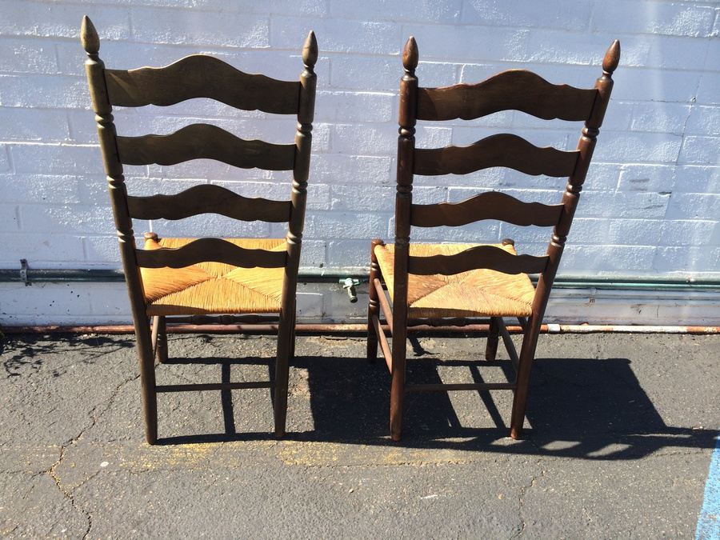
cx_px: 360
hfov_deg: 60.0
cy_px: 270
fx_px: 624
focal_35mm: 30
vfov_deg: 46.8
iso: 32
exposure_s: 1/912
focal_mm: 4.12
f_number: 2.2
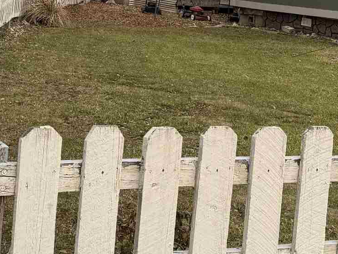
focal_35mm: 100
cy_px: -53
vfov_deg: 14.3
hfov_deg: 19.6
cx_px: 182
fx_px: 977
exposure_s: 1/532
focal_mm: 6.76
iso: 80
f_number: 1.78
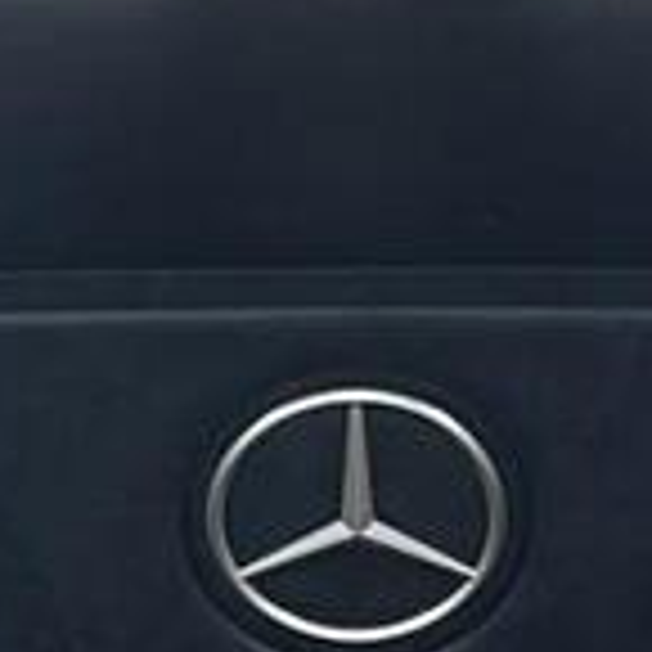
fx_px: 4496
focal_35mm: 211
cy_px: 1007
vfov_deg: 8.1
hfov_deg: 8.3
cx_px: 306
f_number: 1.78
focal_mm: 6.86
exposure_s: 1/47
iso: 320
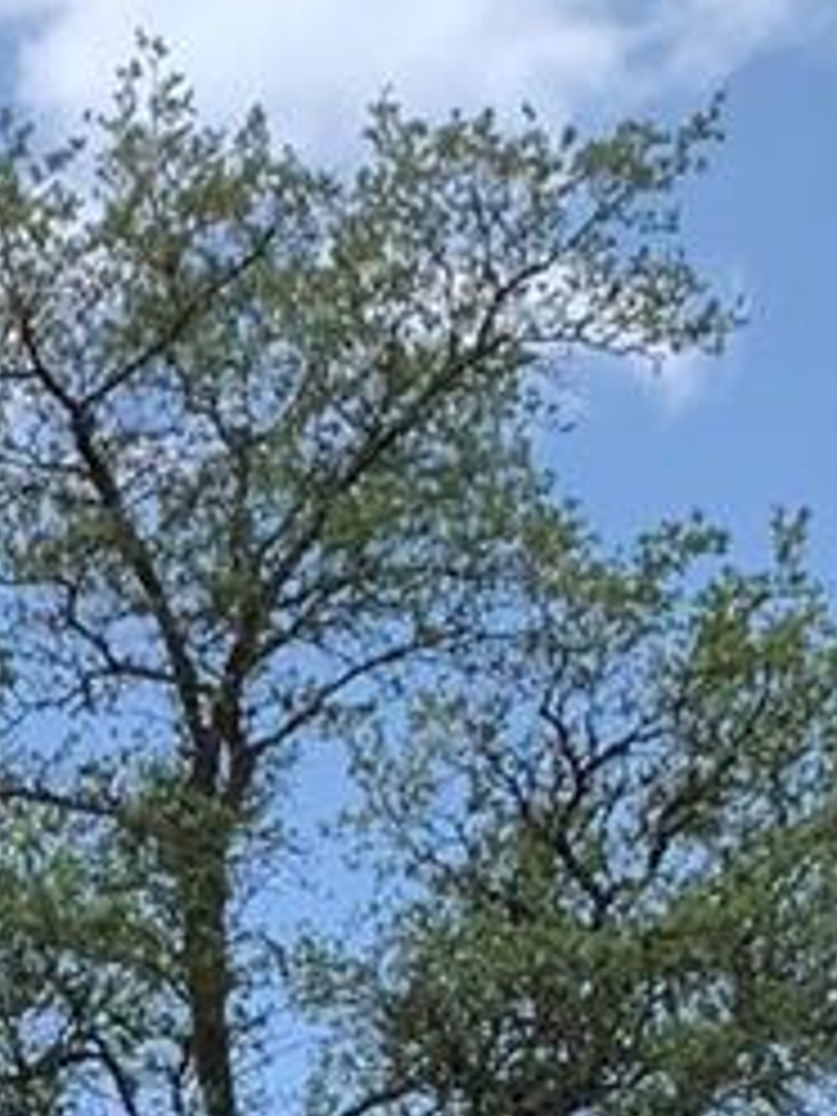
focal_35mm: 161
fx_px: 5191
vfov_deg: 11.0
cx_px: -490
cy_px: 2340
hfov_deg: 8.9
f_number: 1.8
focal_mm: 4.25
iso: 25
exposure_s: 1/749
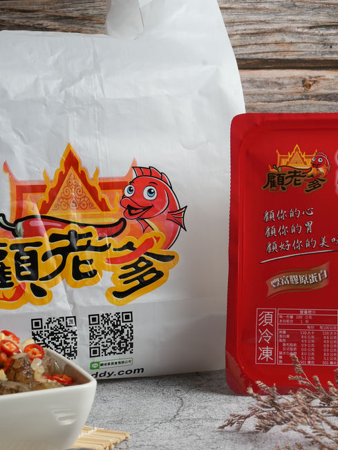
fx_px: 1185
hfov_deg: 16.2
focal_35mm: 91
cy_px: 201
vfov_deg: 21.5
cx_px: 225
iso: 200
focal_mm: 44
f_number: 14
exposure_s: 1/160
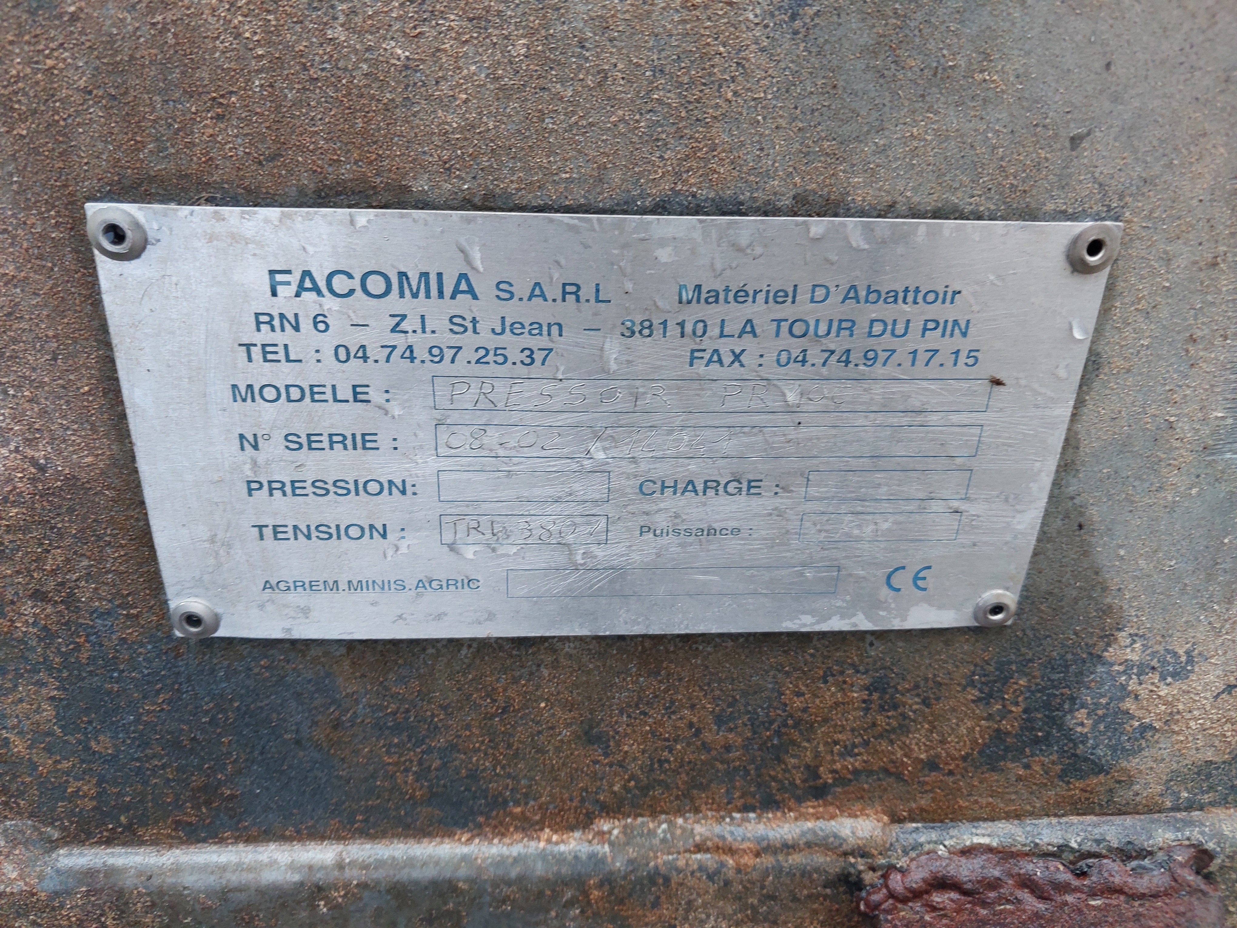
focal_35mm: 27
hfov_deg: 65.3
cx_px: 618
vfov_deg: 51.4
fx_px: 965
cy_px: 464
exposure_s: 1/50
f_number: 1.8
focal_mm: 4
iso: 125
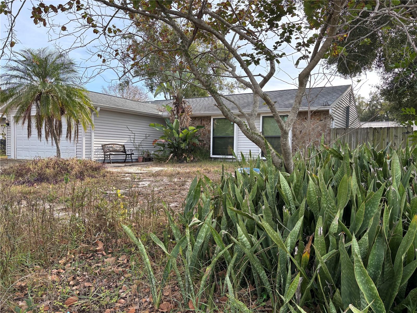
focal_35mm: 26
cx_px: 208
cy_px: 156
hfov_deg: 67.3
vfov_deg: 53.1
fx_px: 313
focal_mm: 5.96
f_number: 1.6
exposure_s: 1/758
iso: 50
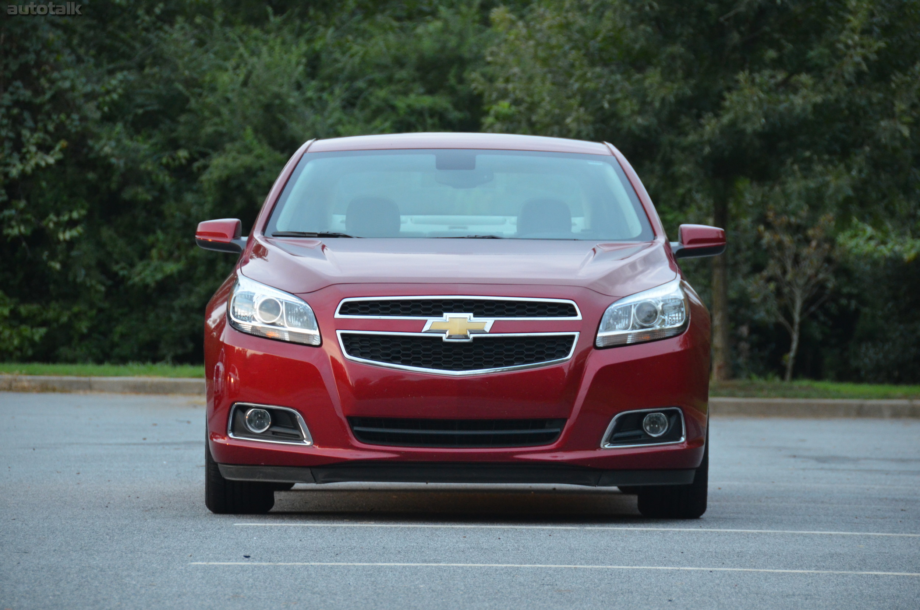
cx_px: 460
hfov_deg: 10.2
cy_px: 305
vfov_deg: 6.8
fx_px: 5164
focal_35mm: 202
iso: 1600
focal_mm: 135
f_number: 5.6
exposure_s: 1/100
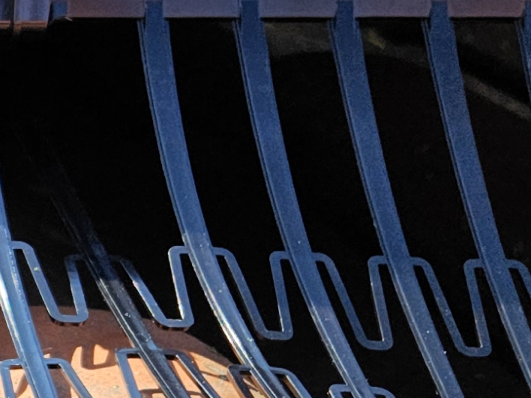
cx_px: -630
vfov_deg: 11.4
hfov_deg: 12.7
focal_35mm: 130
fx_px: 1994
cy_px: 244
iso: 50
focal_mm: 5.4
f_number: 1.8
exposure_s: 1/1050
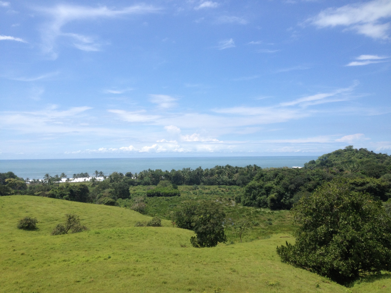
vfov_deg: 40.7
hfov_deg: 52.6
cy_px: 146
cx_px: 196
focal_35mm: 35
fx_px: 395
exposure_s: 1/2123
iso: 50
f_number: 2.4
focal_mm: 4.28
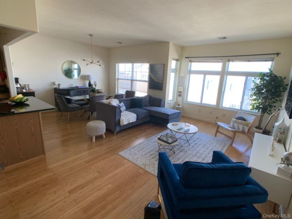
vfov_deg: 53.1
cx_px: 146
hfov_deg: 67.3
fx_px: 219
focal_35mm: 26
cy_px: 110
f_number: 1.8
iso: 64
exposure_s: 1/121
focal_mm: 4.25
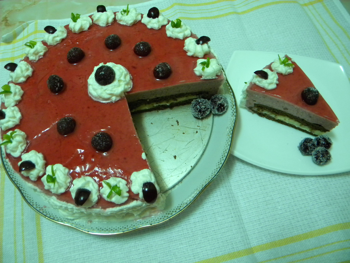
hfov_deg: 63.4
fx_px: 283
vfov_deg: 49.7
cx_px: 175
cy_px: 132
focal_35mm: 28
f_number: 3.5
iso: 400
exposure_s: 1/29
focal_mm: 5
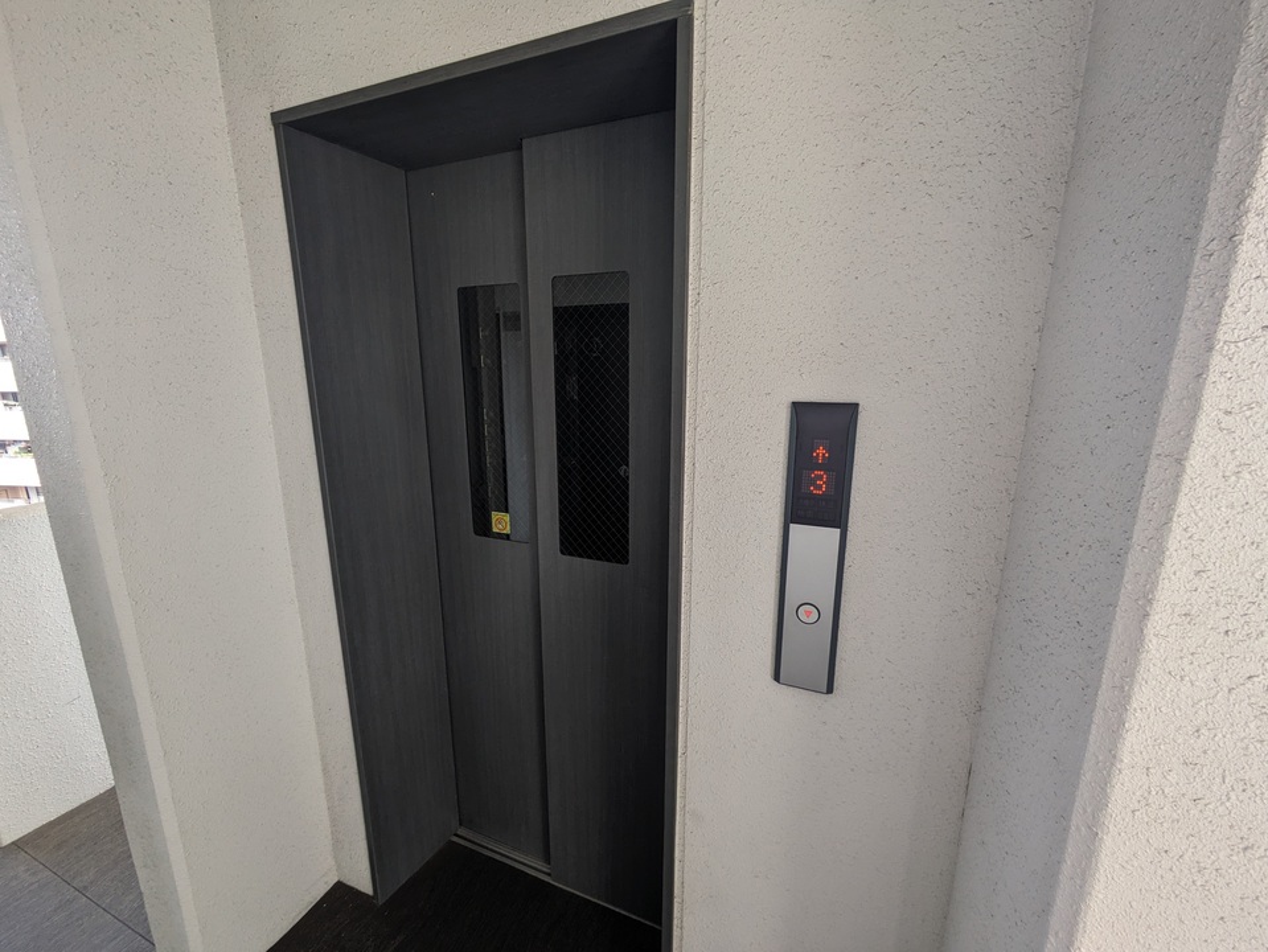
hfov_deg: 102.0
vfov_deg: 85.7
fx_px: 513
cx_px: 634
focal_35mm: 14
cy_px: 476
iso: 54
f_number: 2.2
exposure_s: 1/60
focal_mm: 1.83
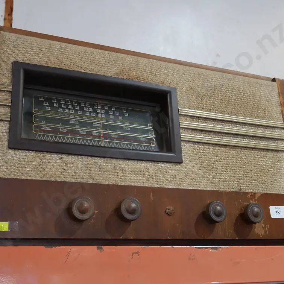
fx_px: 446
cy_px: 144
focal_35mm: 48
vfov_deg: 35.4
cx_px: 132
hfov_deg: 35.3
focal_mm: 20
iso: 640
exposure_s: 1/60
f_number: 4.5
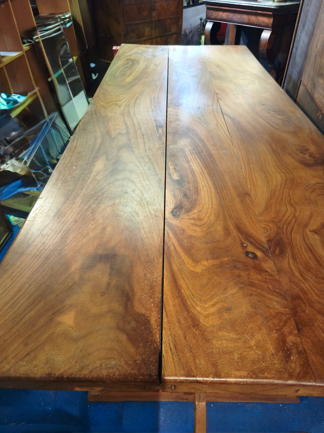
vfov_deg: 73.9
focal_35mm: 23
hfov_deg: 58.9
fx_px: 287
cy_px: 216
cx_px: 162
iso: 1250
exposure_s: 1/33.3
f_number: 1.7
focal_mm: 5.35
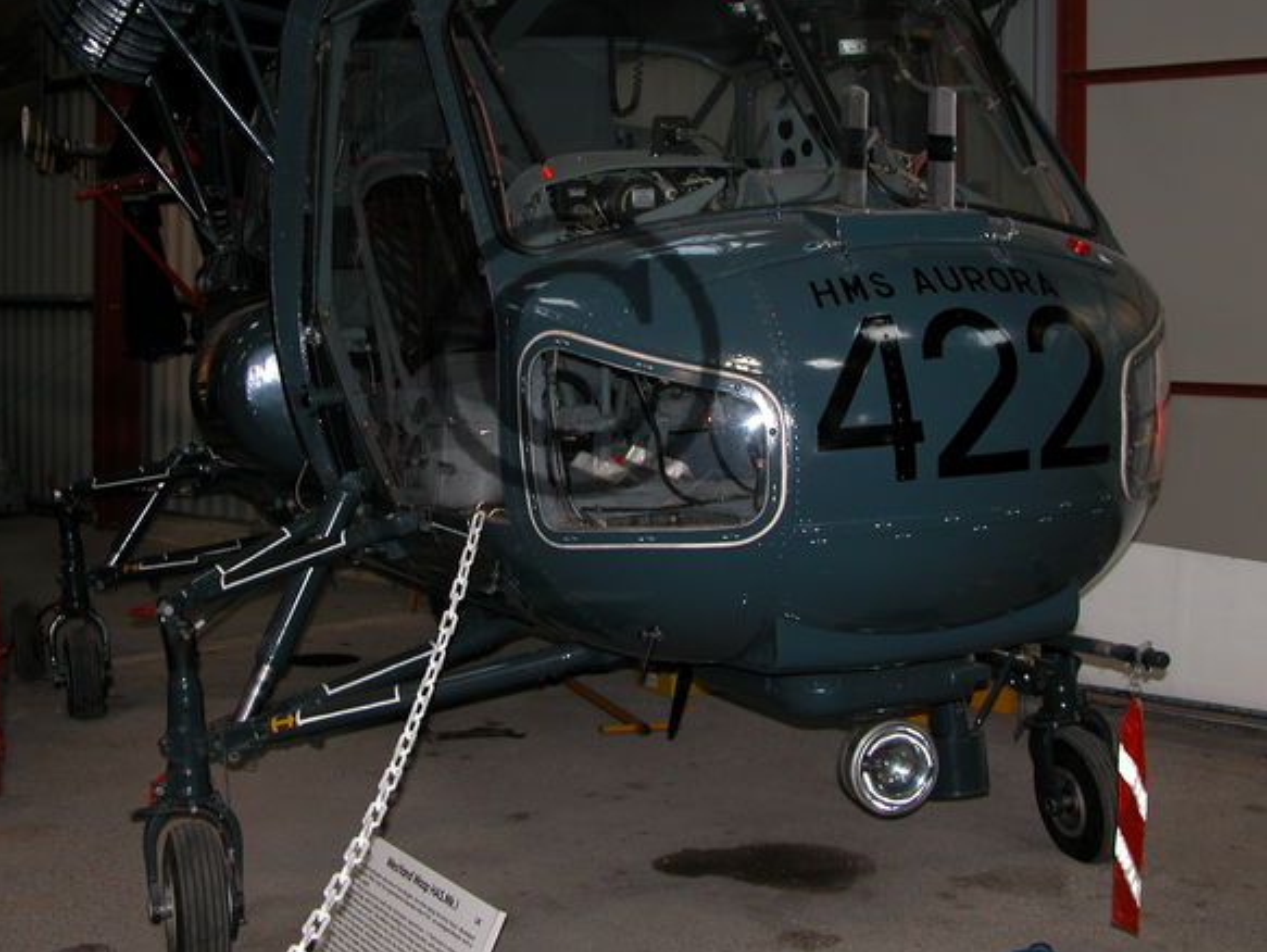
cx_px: 574
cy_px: 356
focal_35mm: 48
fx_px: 1758
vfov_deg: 30.2
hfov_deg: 39.6
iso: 100
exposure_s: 1/60
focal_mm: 8.9
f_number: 2.8
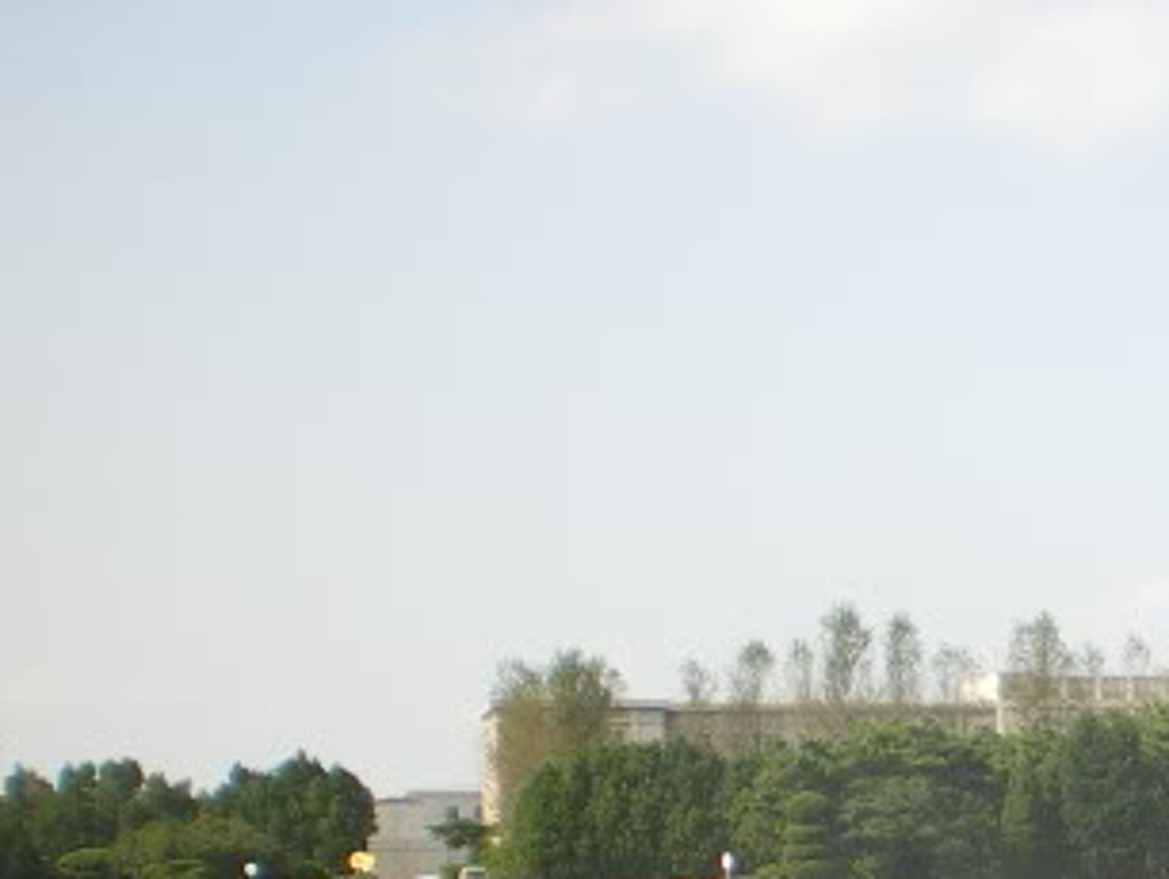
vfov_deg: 15.4
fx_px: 3177
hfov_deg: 19.5
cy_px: 898
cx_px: 1459
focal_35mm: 94
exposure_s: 1/200
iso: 50
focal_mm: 6.3
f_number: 4.6
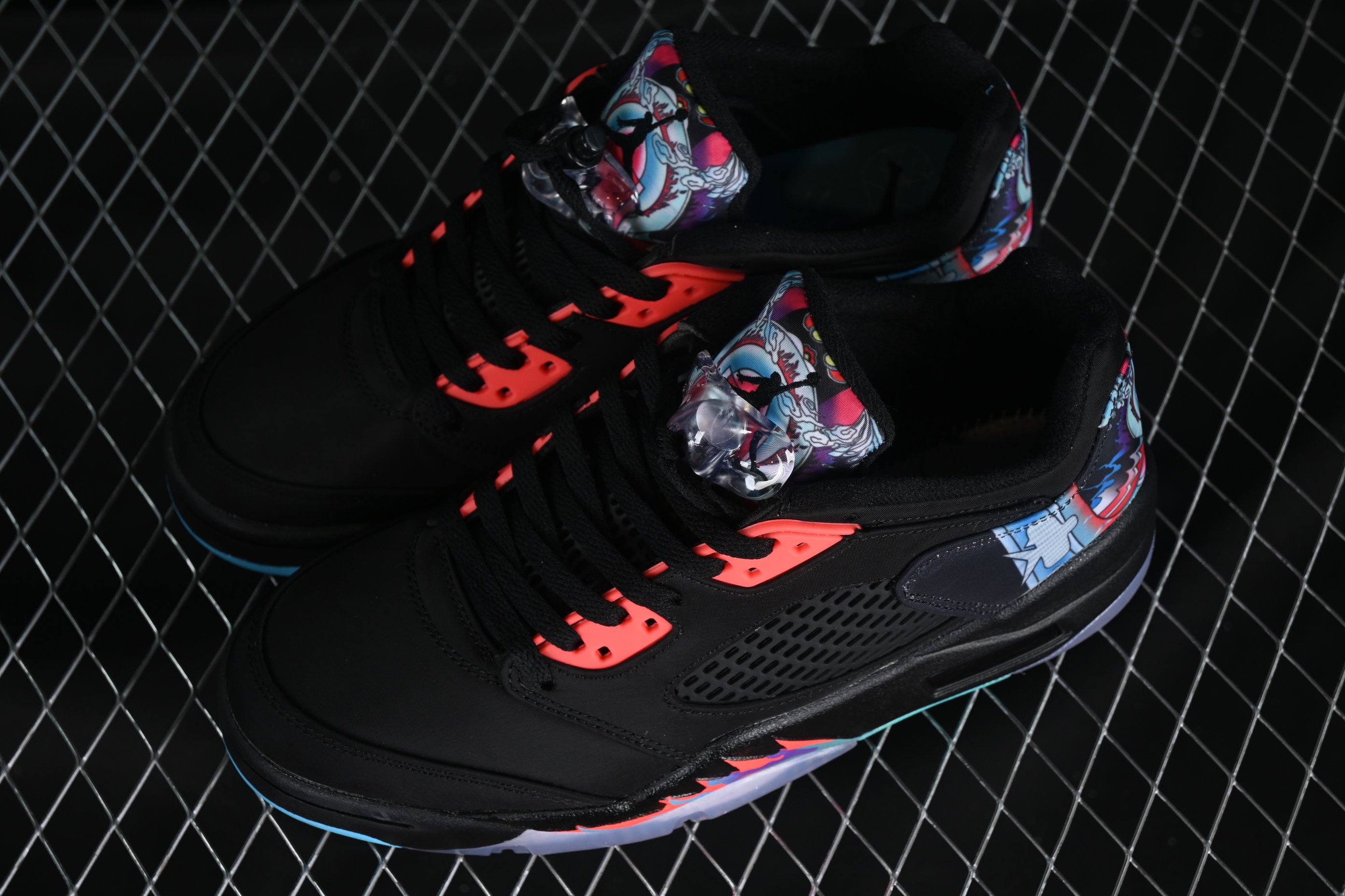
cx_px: 672
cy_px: 448
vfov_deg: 18.2
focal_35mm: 75
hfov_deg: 27.0
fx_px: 2802
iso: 160
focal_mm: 50
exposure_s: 1/30
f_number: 6.3
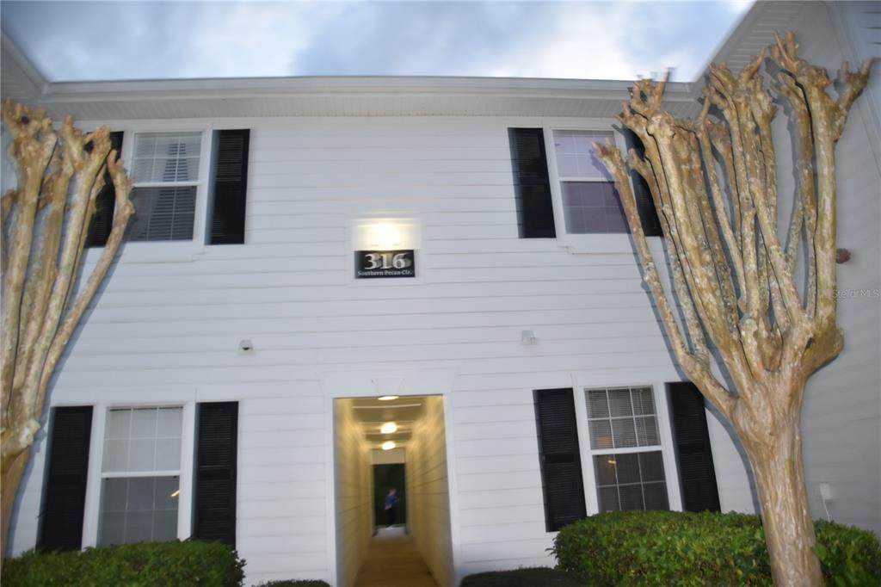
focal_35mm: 24
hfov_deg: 73.8
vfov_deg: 53.1
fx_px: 587
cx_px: 440
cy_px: 294
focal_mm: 16
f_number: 3.5
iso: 1000
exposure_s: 1/60
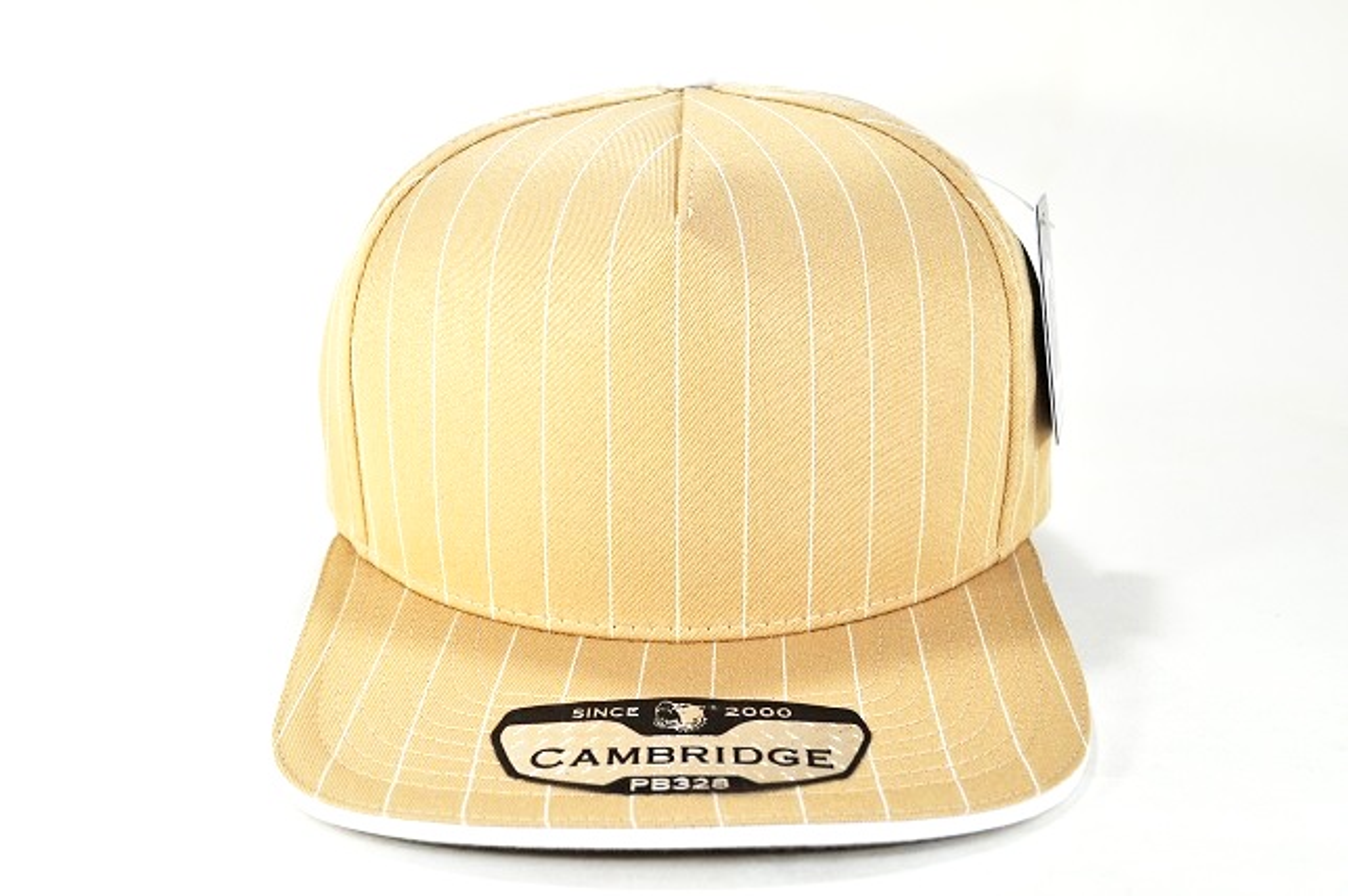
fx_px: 1459
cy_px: 448
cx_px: 674
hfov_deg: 49.6
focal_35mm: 39
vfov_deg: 34.1
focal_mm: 26
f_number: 7.1
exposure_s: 1/200
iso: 200
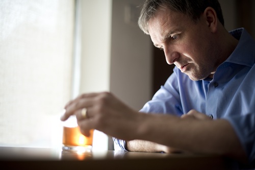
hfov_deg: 39.6
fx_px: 354
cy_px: 85
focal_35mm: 50
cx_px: 128
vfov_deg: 27.0
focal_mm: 50
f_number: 1.8
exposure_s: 1/80
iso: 400
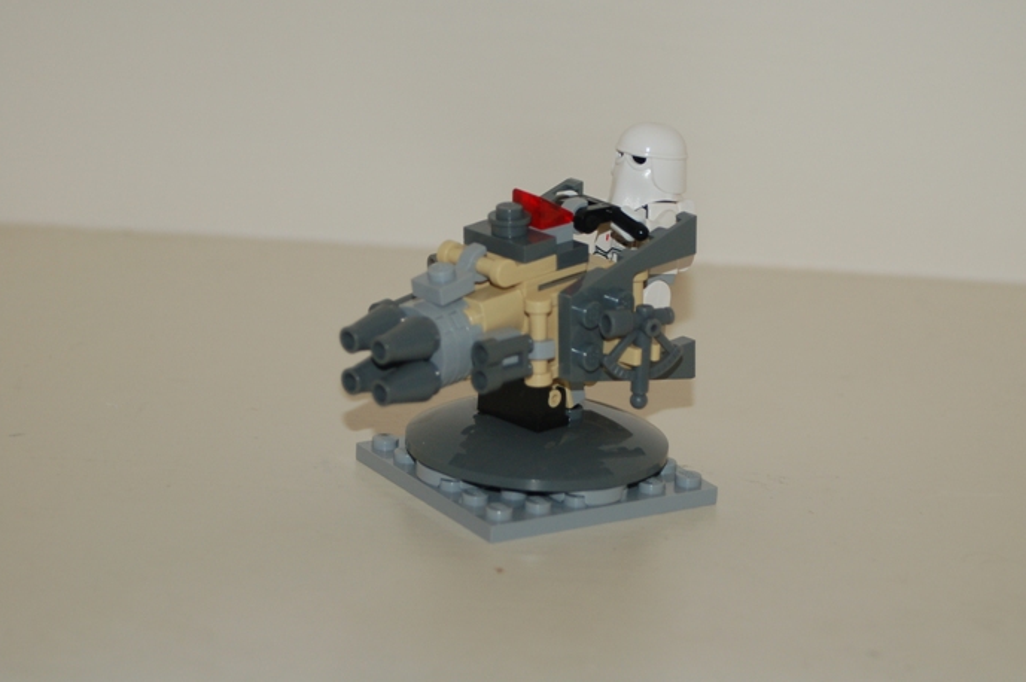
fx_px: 3730
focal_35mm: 131
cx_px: 555
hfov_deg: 15.7
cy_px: 316
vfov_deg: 10.4
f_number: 5.6
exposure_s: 1/60
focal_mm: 80
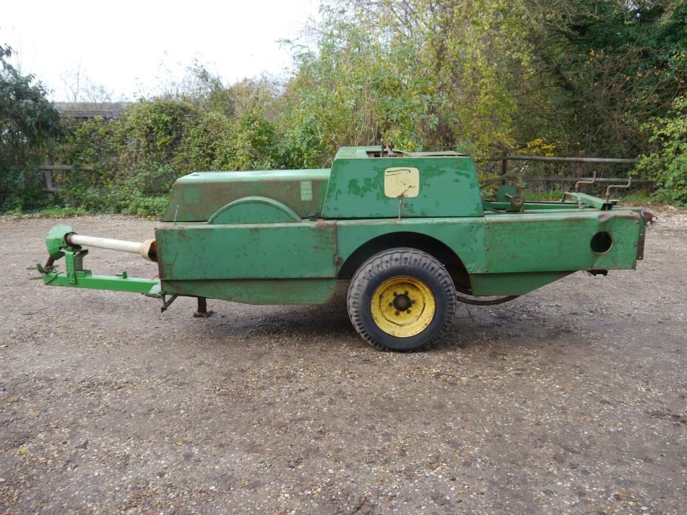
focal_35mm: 30
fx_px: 595
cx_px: 344
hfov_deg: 60.0
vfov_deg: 46.8
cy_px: 258
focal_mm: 15
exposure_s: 1/160
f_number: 4.5
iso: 160
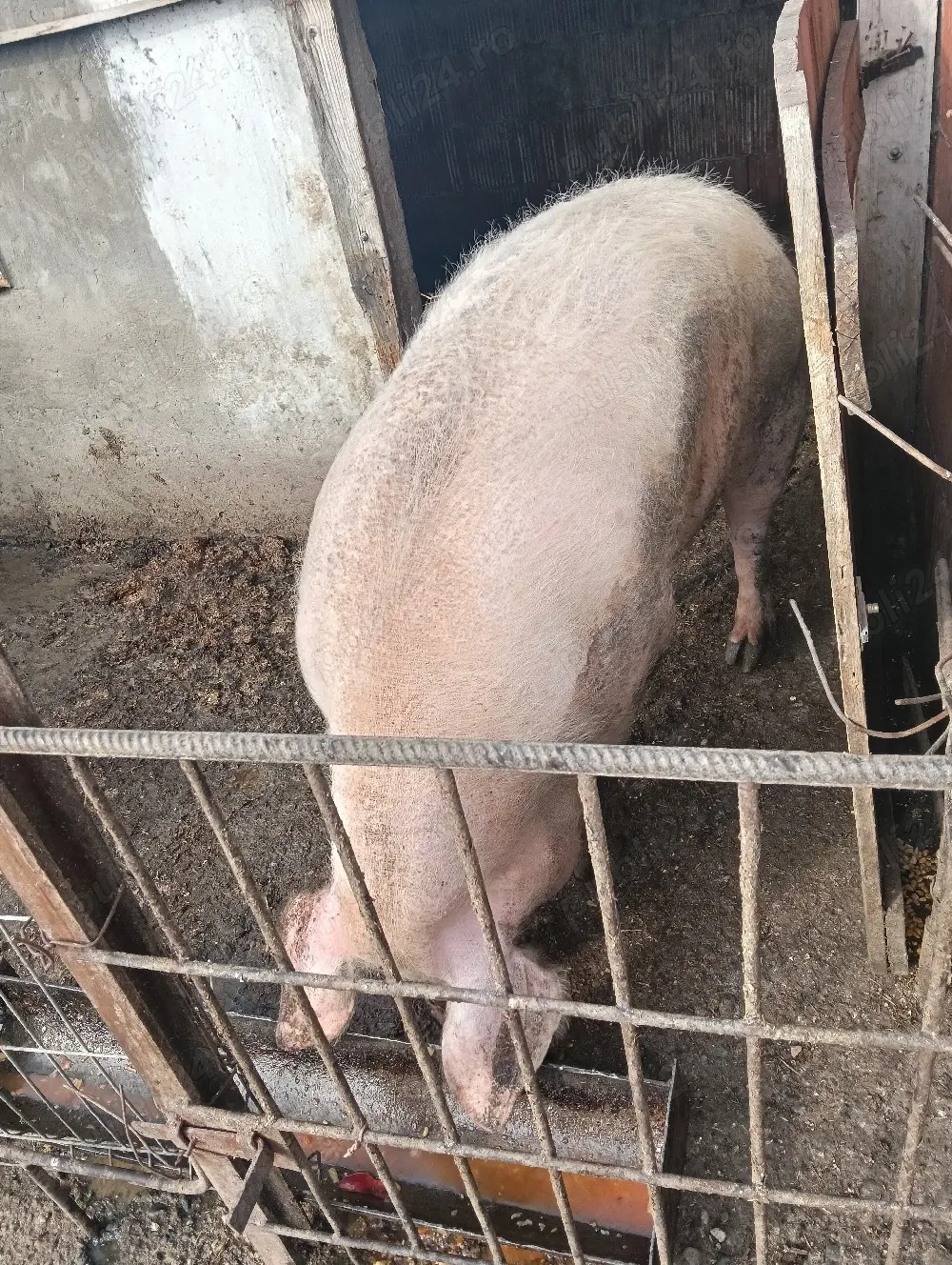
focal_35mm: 27
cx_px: 476
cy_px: 632
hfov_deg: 51.5
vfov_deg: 65.2
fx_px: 988
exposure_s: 1/156
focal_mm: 3.98
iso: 50
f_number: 1.8
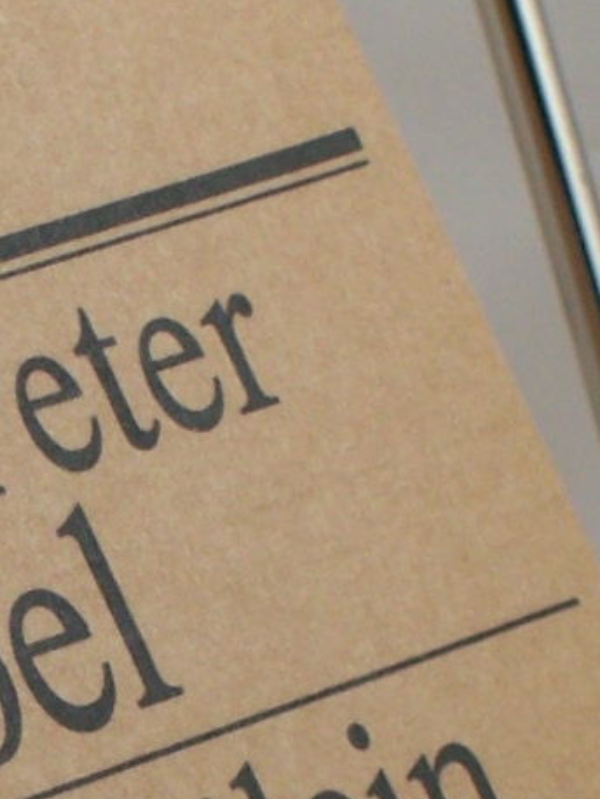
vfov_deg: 4.3
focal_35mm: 456
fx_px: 10529
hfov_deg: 3.3
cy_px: 1017
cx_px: -167
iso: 100
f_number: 4.6
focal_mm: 16.8
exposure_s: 1/100
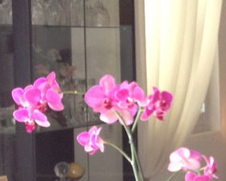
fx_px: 1278
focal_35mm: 191
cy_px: 111
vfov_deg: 8.1
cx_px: 507
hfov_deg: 9.2
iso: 80
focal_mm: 4.28
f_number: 2.4
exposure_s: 1/20
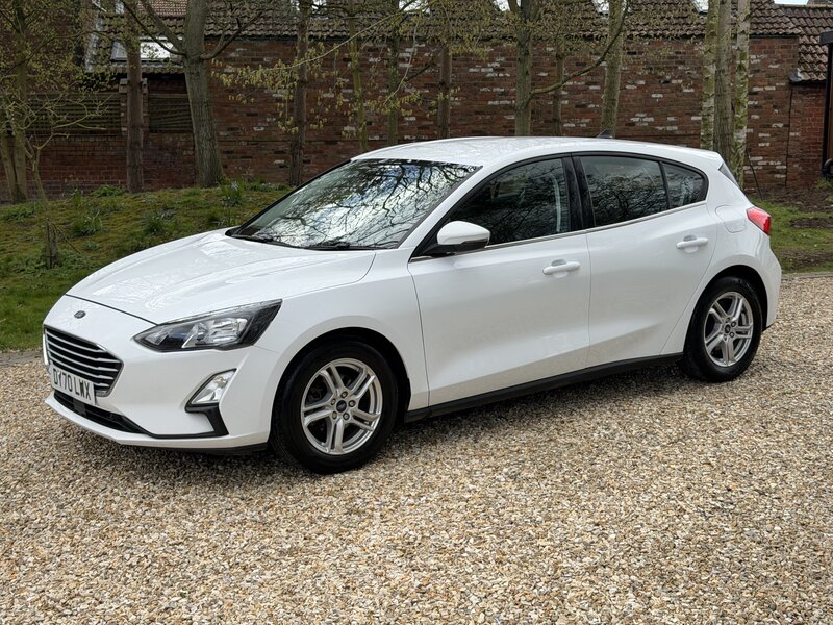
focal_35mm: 48
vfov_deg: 30.3
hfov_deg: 39.7
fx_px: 1155
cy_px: 312
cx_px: 416
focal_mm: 6.76
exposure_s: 1/1403
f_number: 1.78
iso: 64
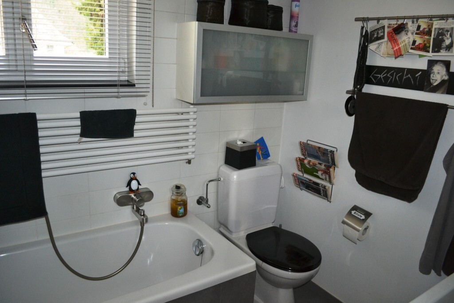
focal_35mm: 27
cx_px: 227
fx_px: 341
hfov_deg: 67.4
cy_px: 152
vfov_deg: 47.9
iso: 1250
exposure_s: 1/60
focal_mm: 18
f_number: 3.5
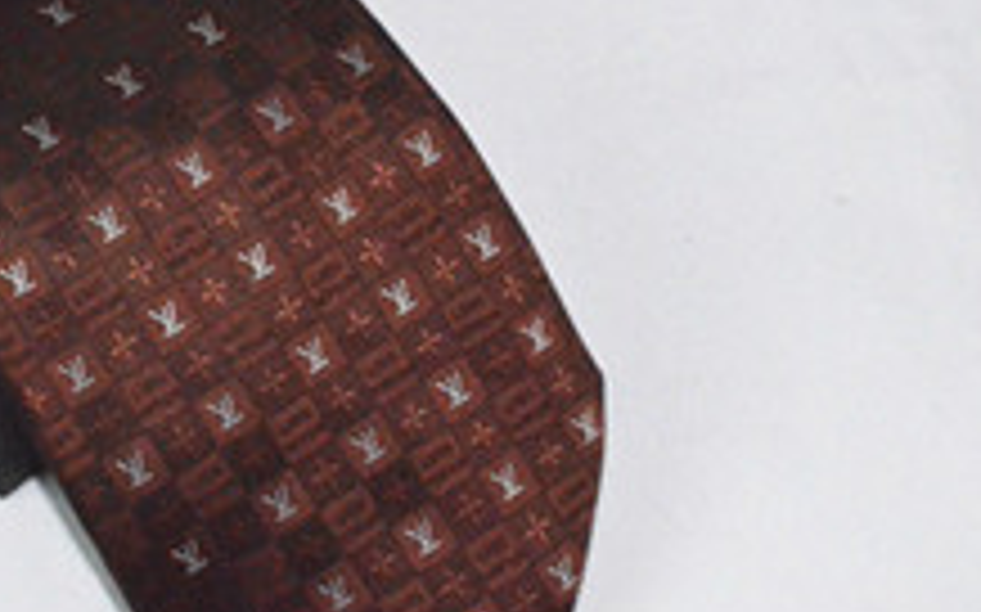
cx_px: 104
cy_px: 50
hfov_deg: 14.8
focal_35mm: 140
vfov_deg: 9.3
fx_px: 3741
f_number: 29
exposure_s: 1/250
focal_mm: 40
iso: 6400
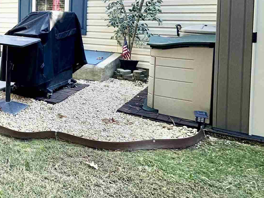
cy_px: 29
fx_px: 297
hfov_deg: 36.8
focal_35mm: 39
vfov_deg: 35.2
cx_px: -52
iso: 40
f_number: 2.2
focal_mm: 2.22
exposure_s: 1/310
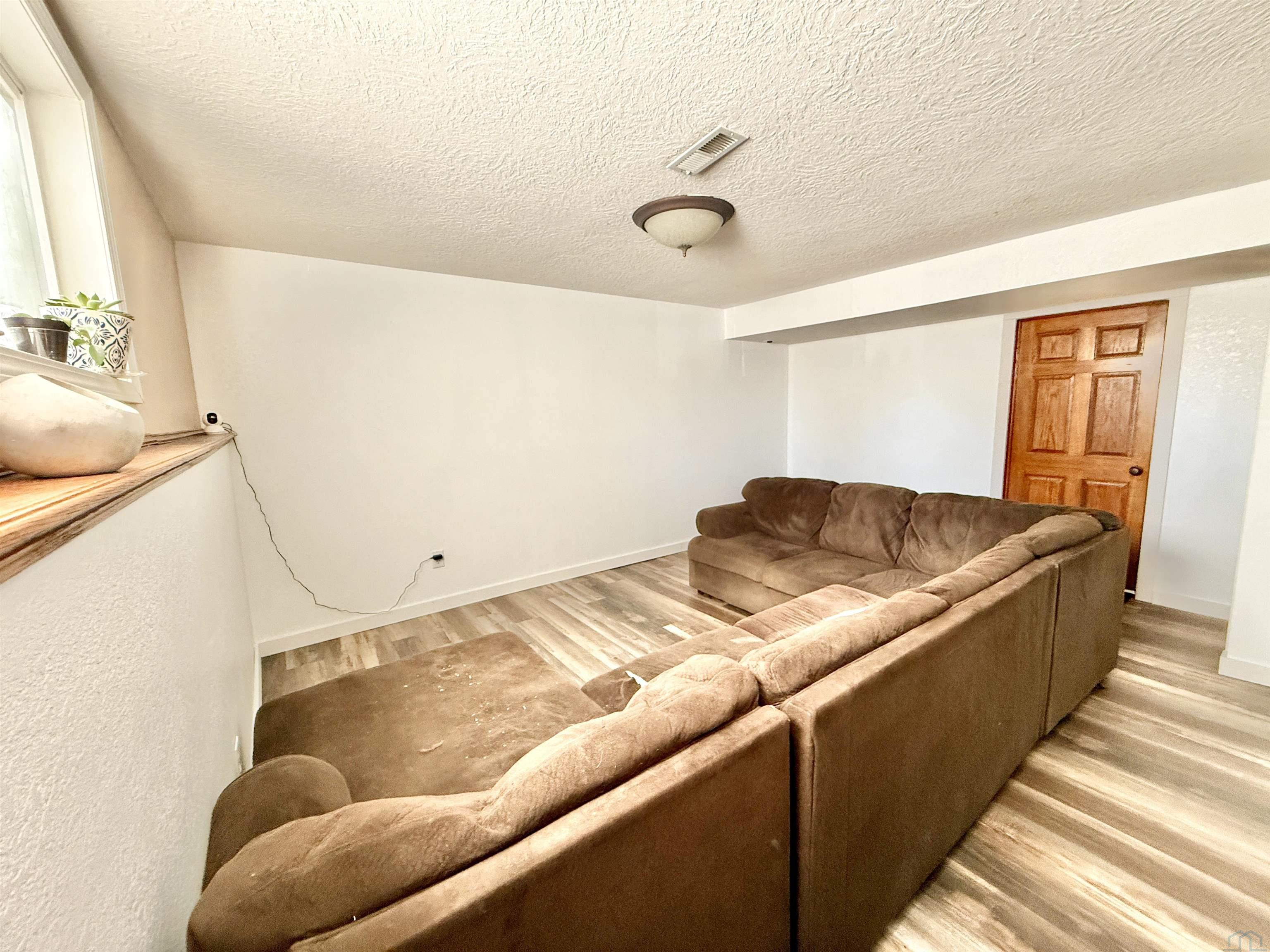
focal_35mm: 14
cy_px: 476
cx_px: 635
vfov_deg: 85.7
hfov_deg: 102.1
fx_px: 514
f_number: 2.2
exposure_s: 1/99
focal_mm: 2.22
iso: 320
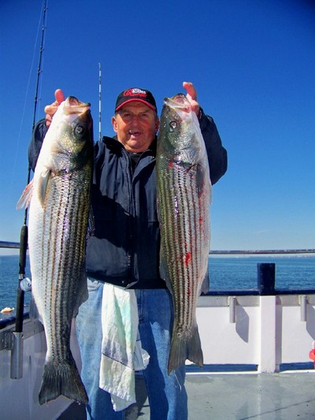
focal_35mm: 36
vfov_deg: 51.3
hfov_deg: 39.7
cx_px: 158
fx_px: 437
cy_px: 210
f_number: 2.8
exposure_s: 1/1000
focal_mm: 5.85
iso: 64
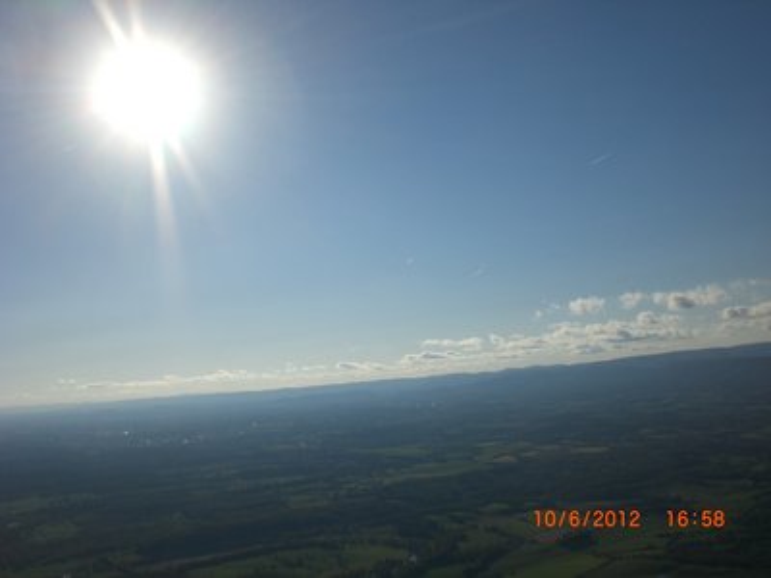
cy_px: 289
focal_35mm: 38
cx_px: 386
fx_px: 846
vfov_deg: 37.7
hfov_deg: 49.0
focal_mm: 6.3
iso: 50
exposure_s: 1/2000
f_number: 4.4
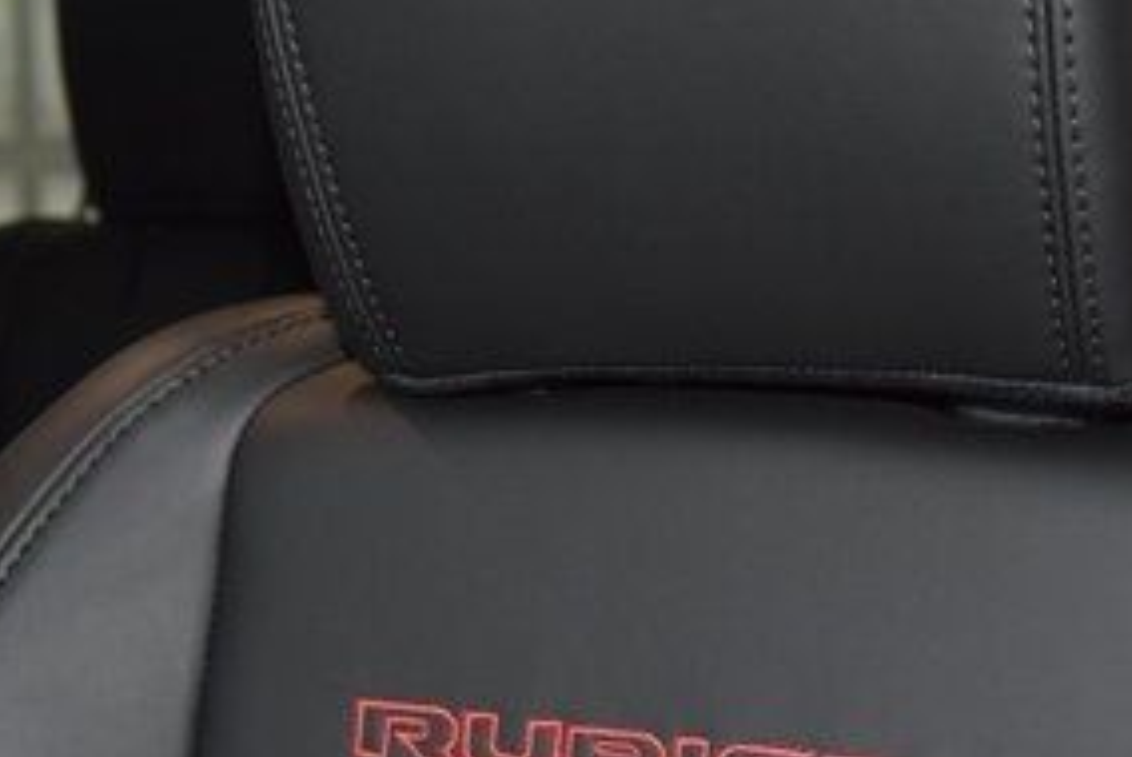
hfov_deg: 25.0
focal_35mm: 81
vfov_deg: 16.9
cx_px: 658
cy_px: 337
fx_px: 2550
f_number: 3.8
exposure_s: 1/100
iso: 1800
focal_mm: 24
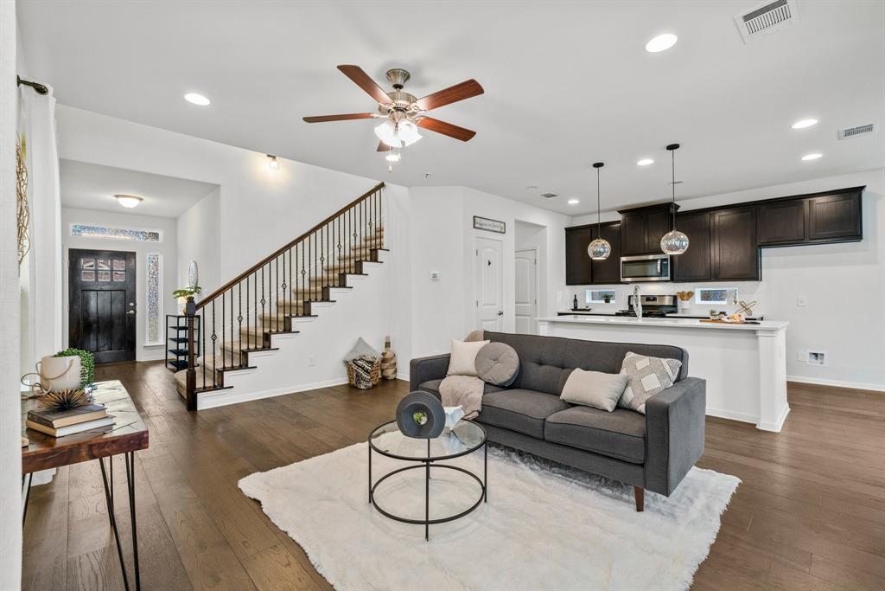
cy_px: 296
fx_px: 393
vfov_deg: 73.8
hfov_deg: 96.7
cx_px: 442
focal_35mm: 16
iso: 1000
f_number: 8
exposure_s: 1/15
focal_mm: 16
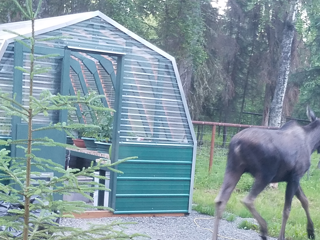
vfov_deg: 37.2
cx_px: 197
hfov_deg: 48.6
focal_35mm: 38
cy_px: 166
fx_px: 351
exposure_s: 1/40
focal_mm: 4.2
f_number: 1.7
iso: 125
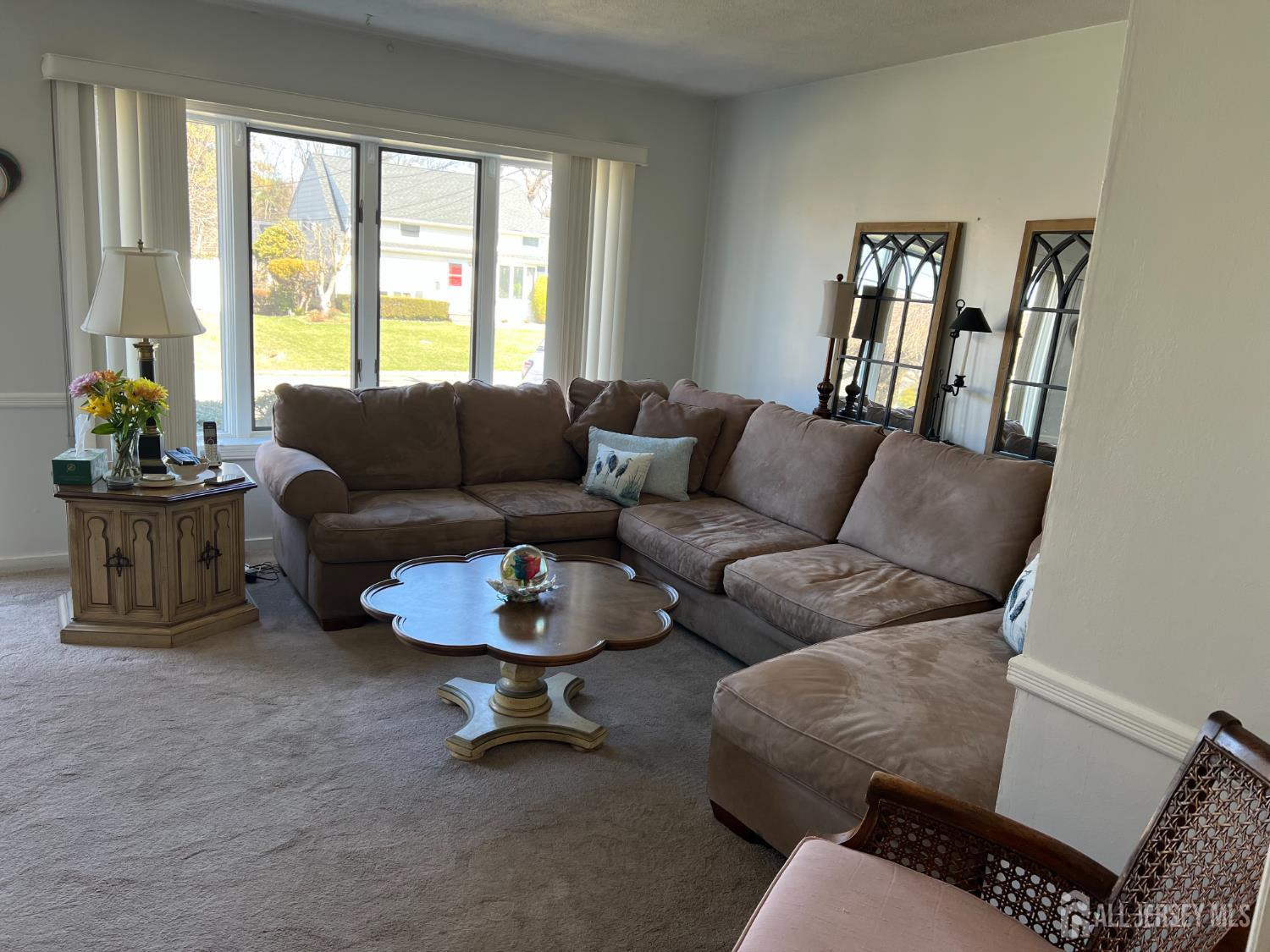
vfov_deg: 53.1
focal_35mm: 26
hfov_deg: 67.3
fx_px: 954
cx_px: 635
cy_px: 476
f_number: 1.5
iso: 80
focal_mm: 5.7
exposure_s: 1/121
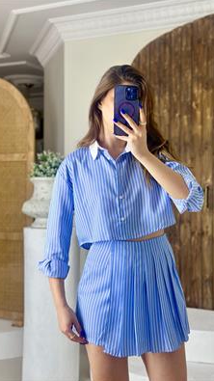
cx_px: 132
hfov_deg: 22.6
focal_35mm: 53
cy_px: 191
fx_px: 535
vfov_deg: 39.2
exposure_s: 1/233
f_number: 1.78
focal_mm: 6.86
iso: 80
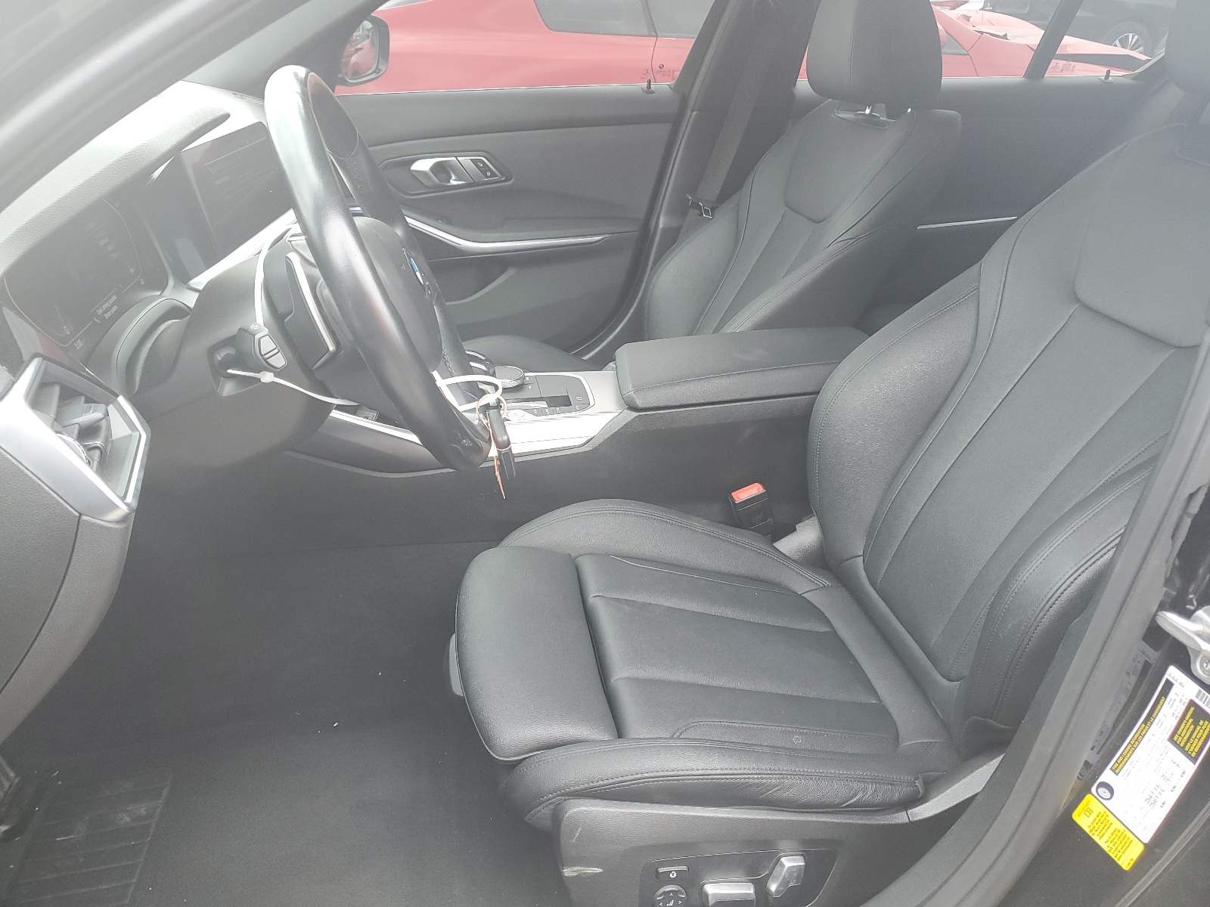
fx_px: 909
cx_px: 605
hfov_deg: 67.3
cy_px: 454
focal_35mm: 26
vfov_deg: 53.1
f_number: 1.5
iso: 66
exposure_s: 1/120
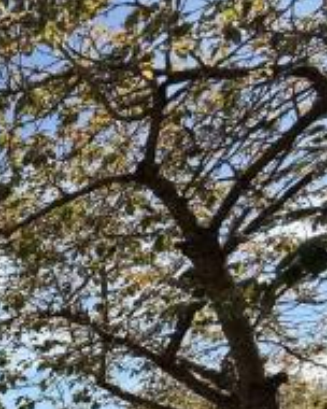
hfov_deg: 22.6
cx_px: -246
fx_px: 508
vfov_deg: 37.1
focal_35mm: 42
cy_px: 447
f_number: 2.2
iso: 50
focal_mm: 2.22
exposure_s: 1/1087
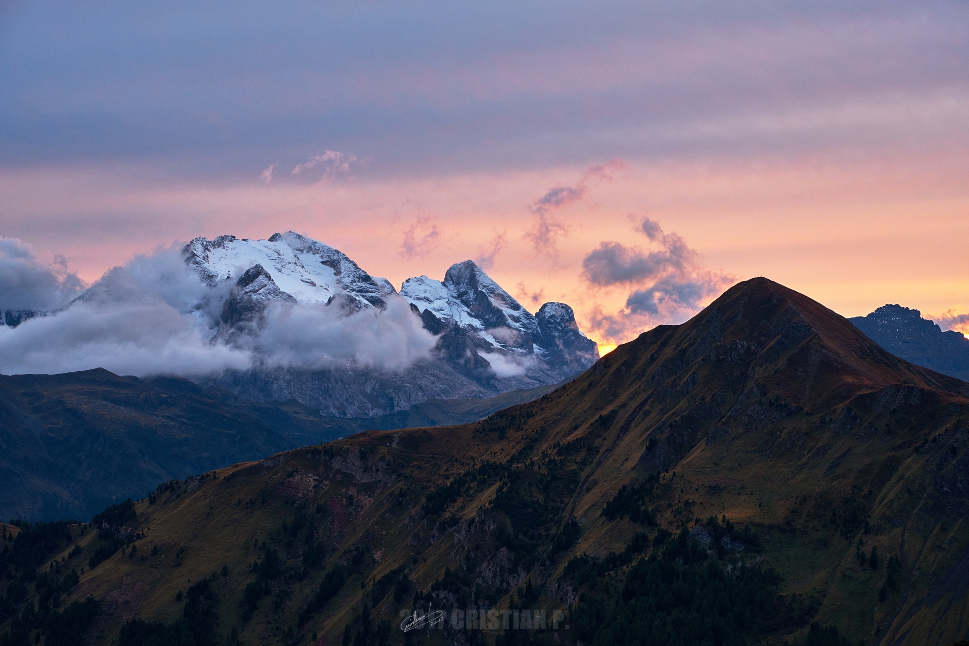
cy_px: 323
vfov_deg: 16.5
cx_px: 484
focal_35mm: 83
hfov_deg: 24.5
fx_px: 2234
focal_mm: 55
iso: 200
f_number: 8
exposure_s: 1/52
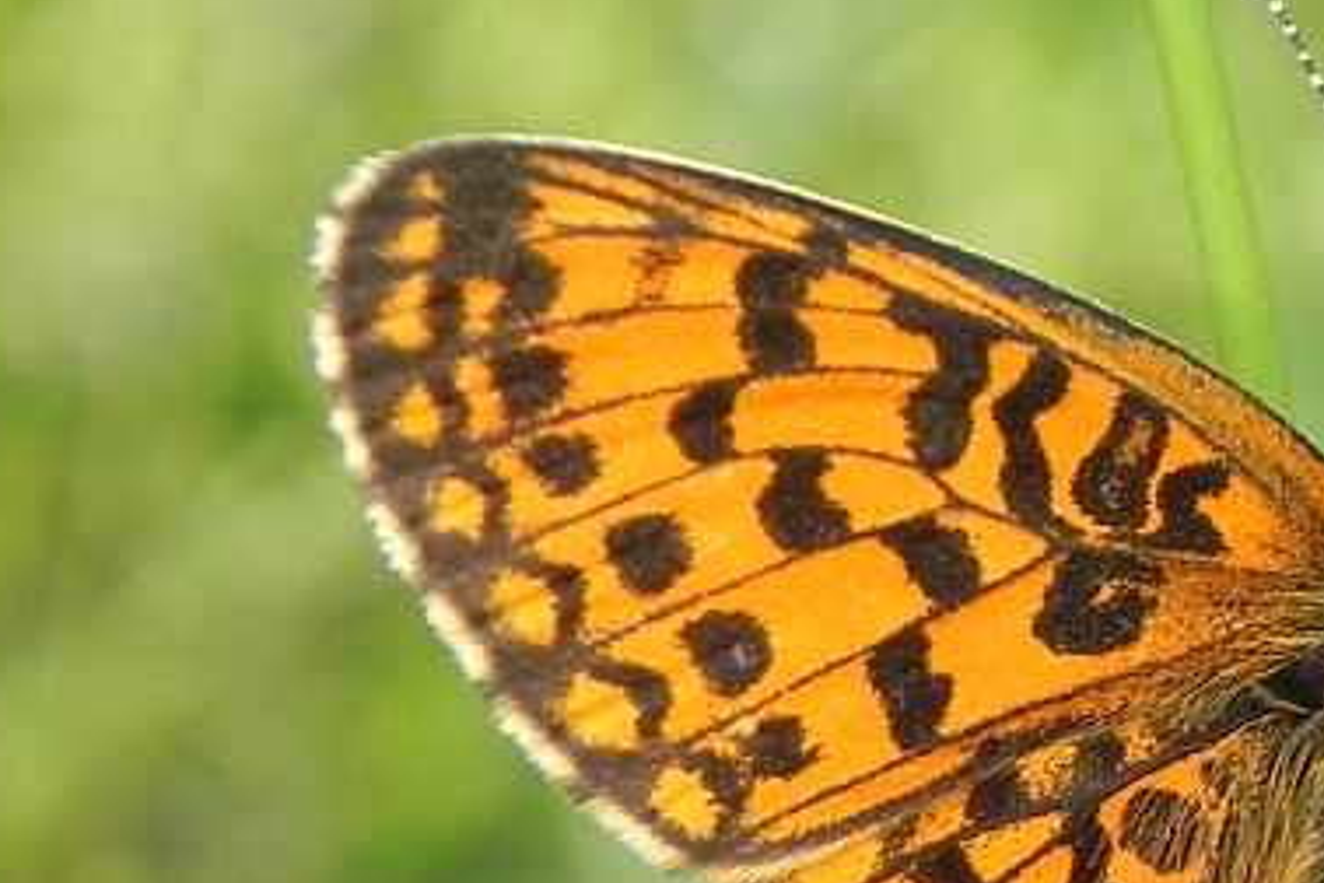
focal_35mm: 268
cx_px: 1128
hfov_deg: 7.7
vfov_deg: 5.1
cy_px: 813
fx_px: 9856
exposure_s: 1/125
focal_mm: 16.9
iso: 169
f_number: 4
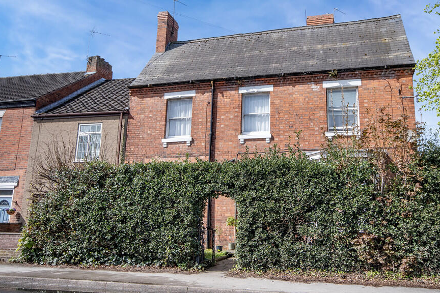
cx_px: 246
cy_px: 133
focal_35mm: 32
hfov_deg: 58.6
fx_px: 391
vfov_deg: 41.1
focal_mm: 18
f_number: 8
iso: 100
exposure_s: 1/160
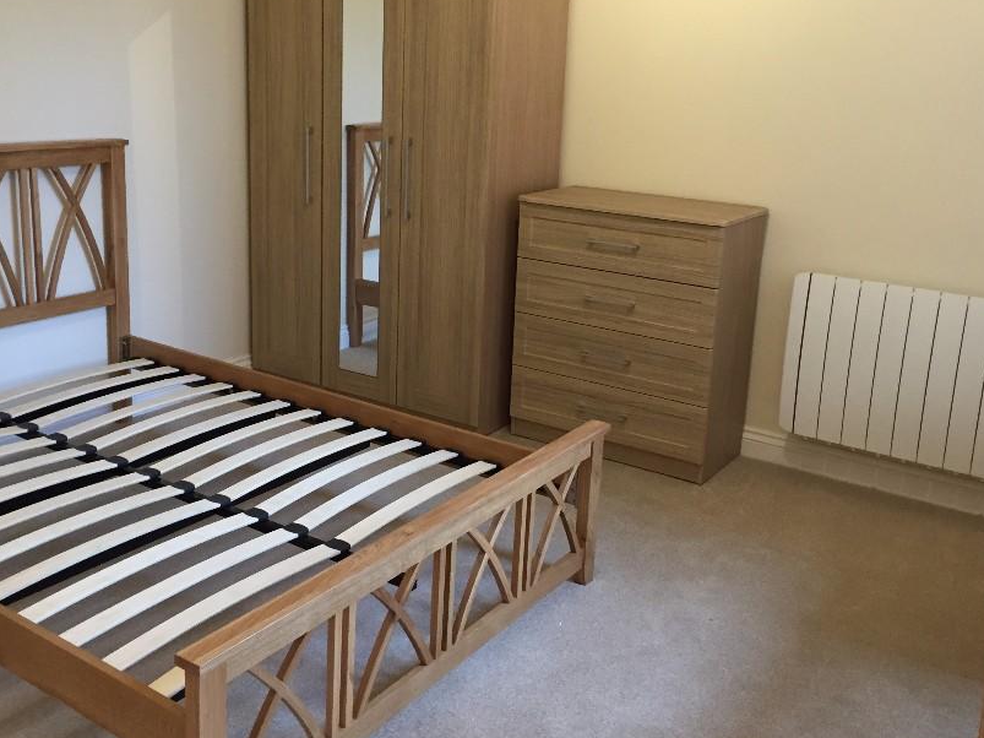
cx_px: 468
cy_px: 316
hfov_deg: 50.1
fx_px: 1052
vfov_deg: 38.6
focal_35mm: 37
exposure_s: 1/30
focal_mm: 4.15
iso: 125
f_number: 2.2
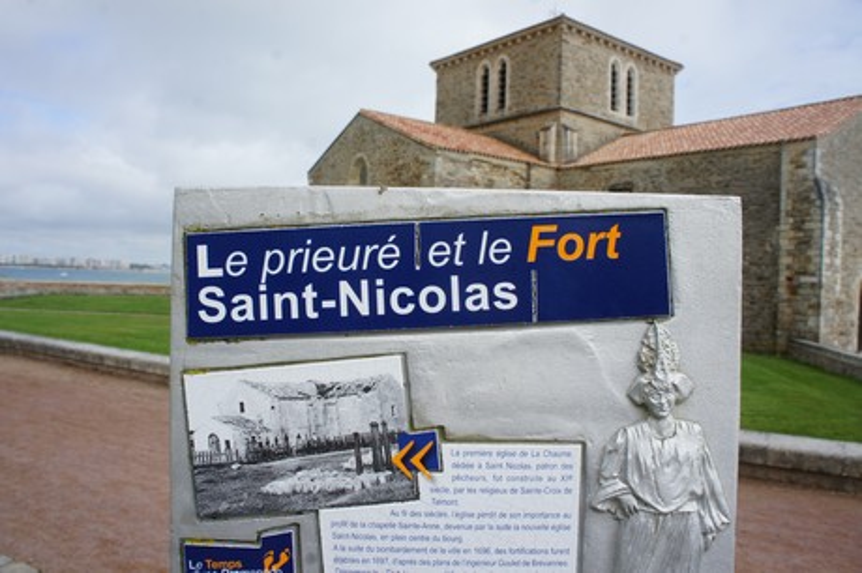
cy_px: 286
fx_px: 646
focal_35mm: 27
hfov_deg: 67.4
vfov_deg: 47.9
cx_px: 431
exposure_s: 1/200
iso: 200
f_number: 11
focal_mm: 18
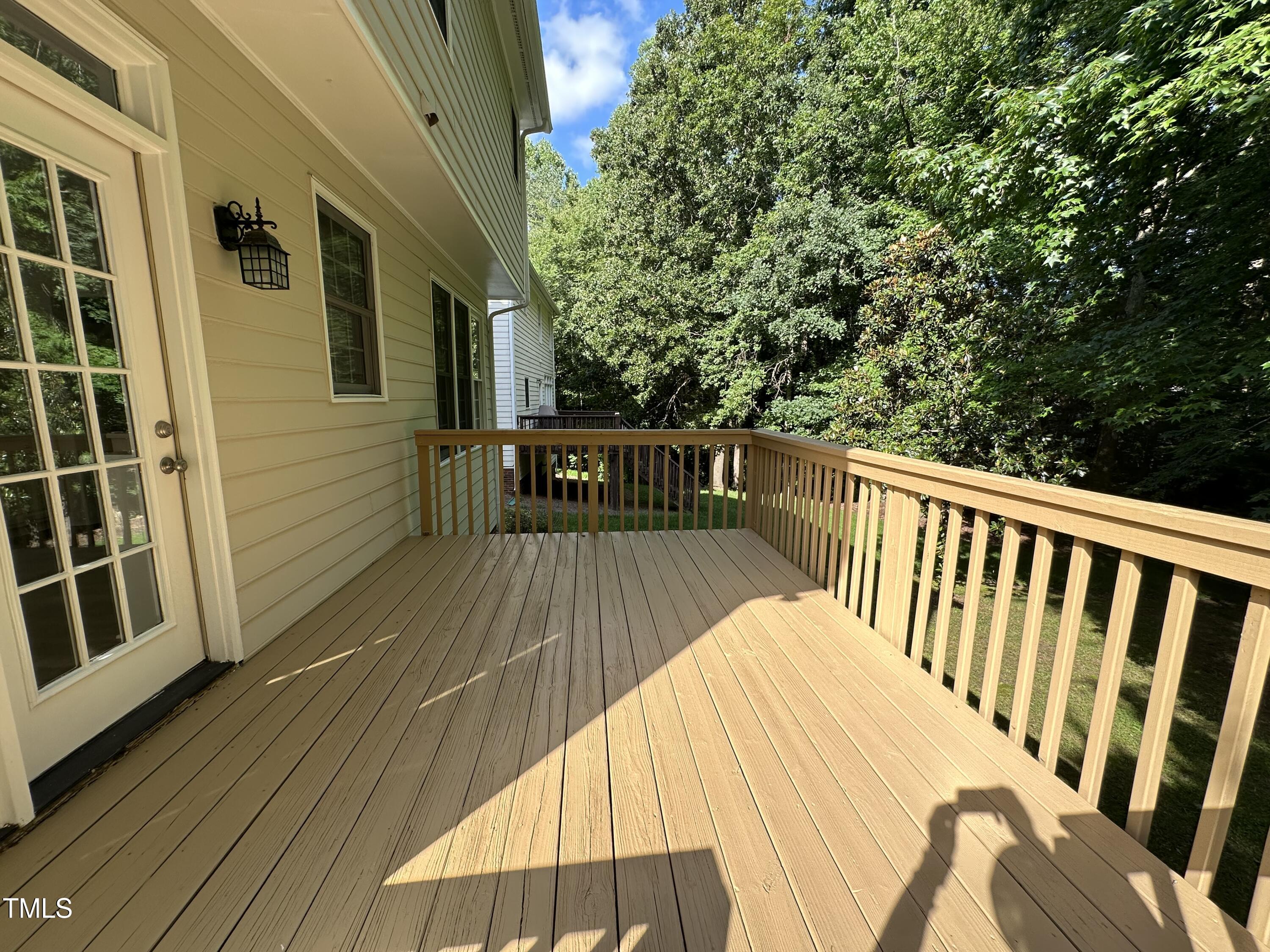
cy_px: 476
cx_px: 635
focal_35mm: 14
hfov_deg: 102.1
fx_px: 514
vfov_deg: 85.7
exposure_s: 1/316
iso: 40
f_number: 2.2
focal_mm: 2.22
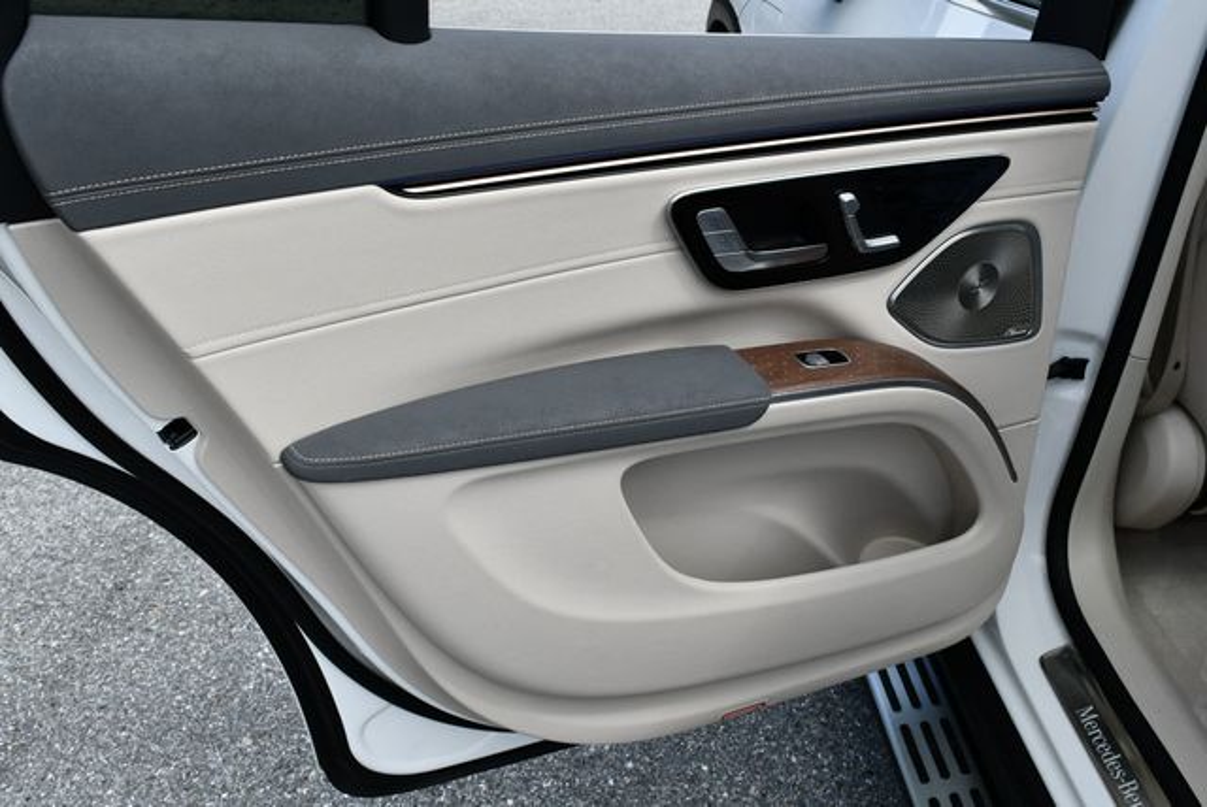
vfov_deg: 36.9
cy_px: 404
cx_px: 604
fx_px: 1208
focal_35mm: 36
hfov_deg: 53.1
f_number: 8
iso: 125
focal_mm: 18
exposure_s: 1/250
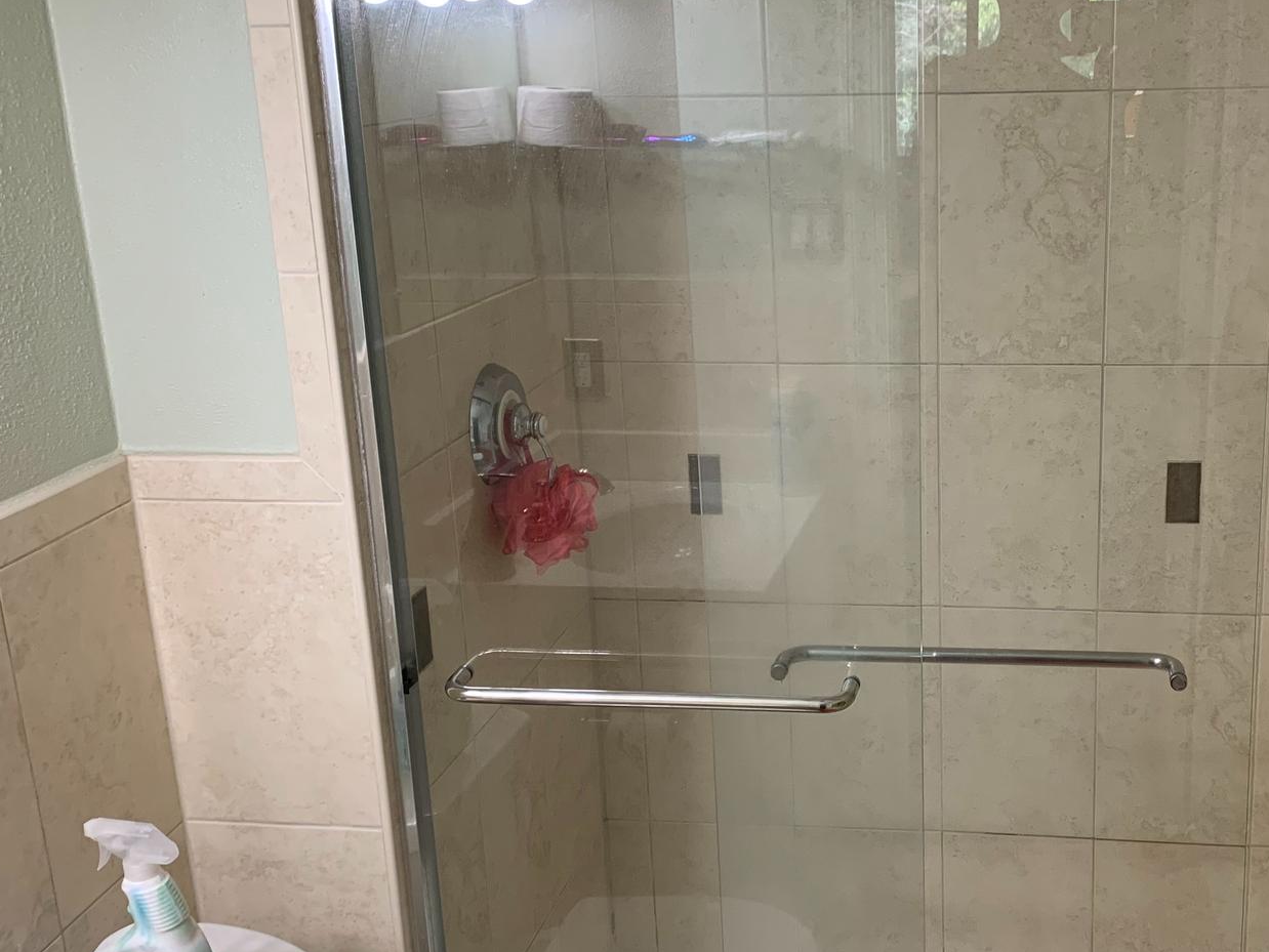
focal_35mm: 43
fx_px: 1577
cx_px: 869
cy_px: 521
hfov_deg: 43.1
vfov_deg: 33.6
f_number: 1.8
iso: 80
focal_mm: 4.25
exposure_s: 1/60
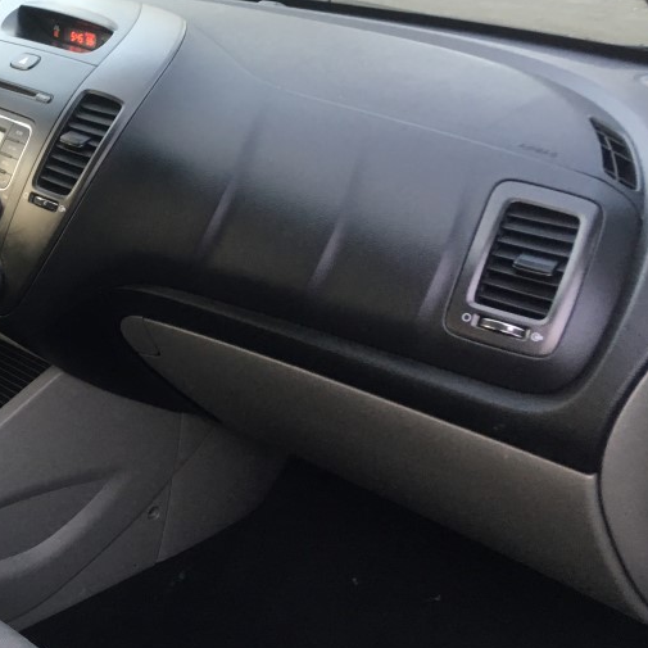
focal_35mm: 52
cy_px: 254
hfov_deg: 31.6
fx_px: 1101
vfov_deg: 32.7
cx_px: 91
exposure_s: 1/30
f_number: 2.2
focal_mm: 4.15
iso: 40
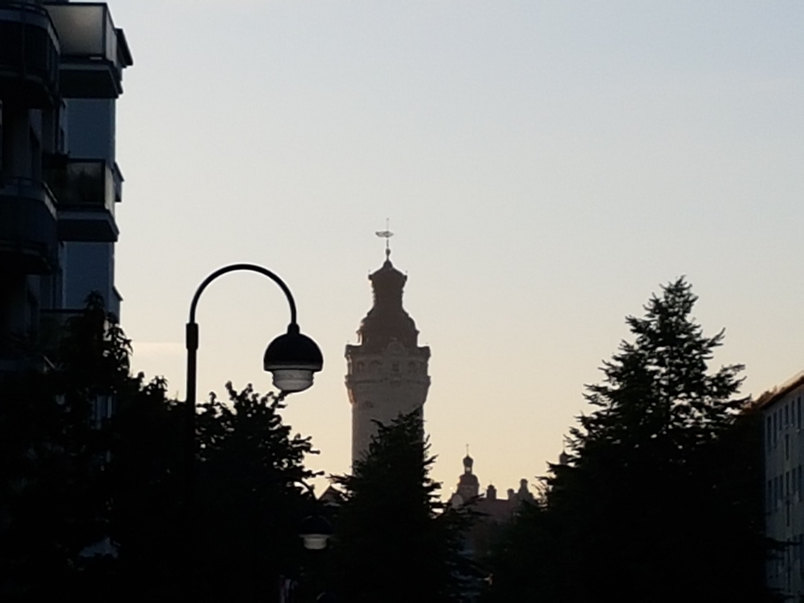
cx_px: 402
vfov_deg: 53.1
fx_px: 604
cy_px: 302
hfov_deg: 67.3
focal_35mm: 26
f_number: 1.7
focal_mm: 4.2
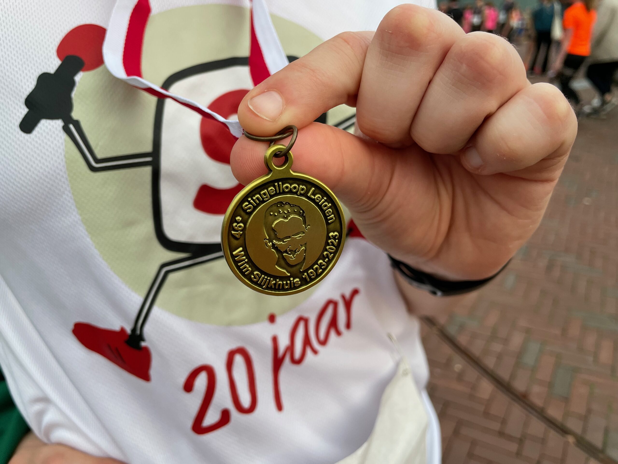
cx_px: 309
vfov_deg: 53.1
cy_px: 232
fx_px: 464
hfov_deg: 67.3
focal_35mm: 26
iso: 80
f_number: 1.6
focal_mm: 4.2
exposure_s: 1/121
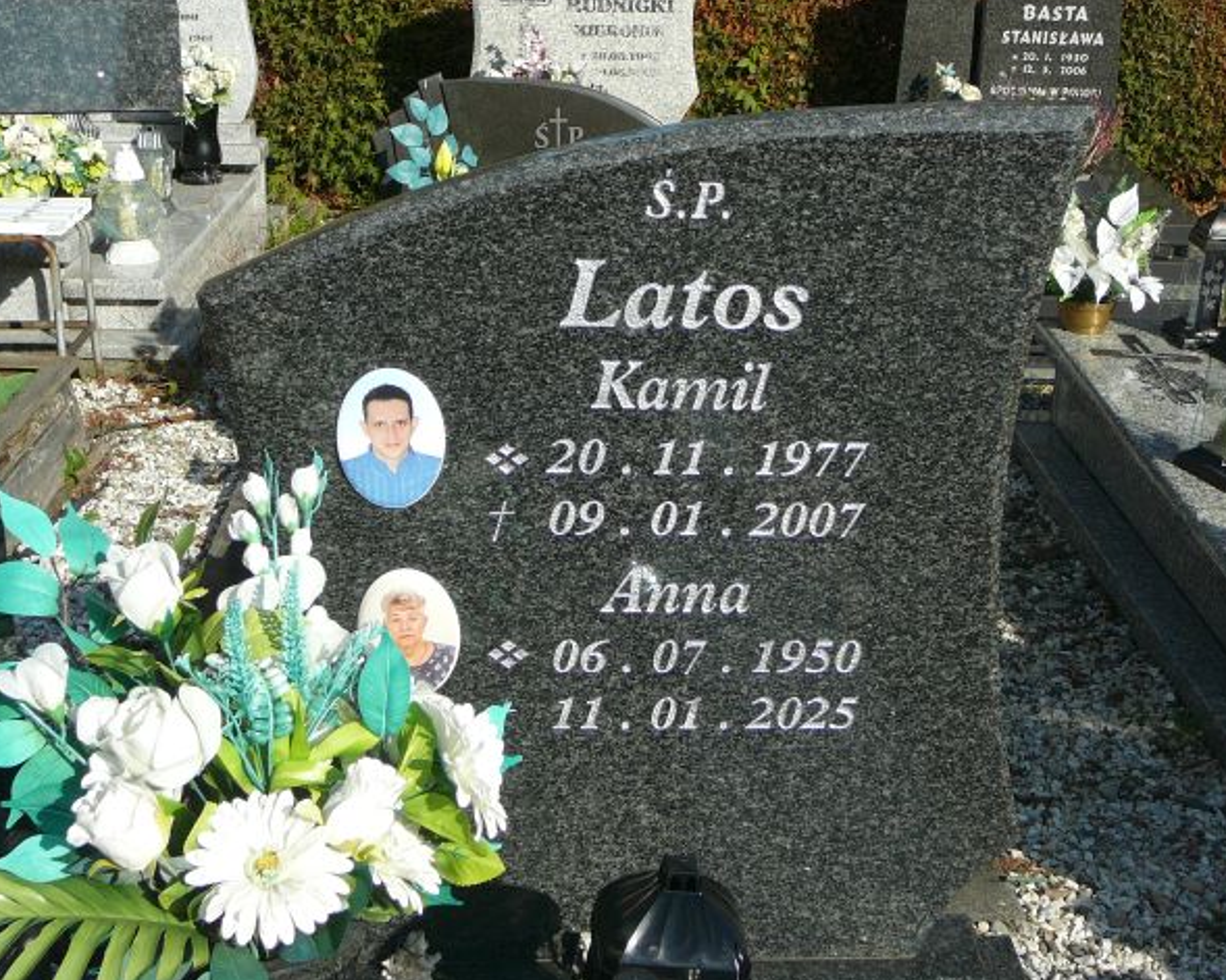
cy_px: 493
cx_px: 656
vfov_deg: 29.1
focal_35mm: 52
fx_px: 1887
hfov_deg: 36.0
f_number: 3.4
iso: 80
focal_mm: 7.3
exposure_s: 1/1000
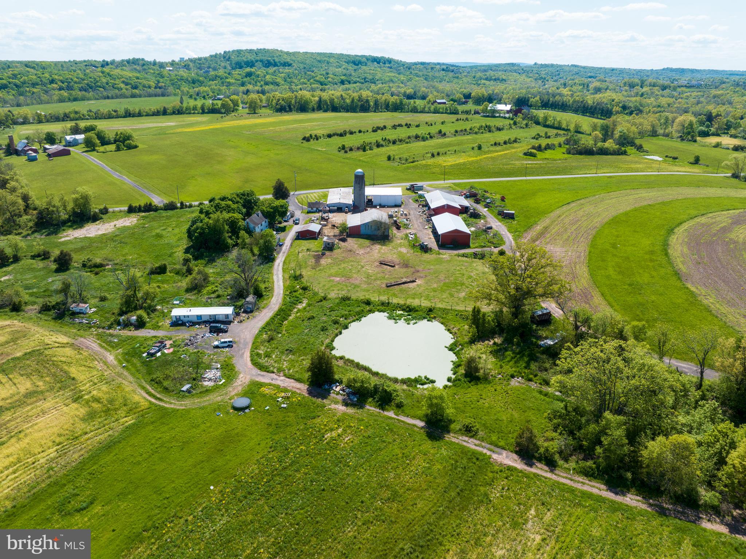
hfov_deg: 71.6
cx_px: 373
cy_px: 280
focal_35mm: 24
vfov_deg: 56.8
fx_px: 517
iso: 100
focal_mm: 12.29
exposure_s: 1/500
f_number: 5.6
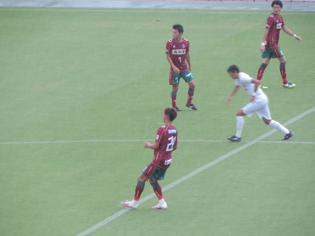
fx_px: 5005
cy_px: 118
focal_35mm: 550
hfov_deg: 3.6
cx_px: 158
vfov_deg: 2.7
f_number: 4.9
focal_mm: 98.1
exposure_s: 1/80
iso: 400
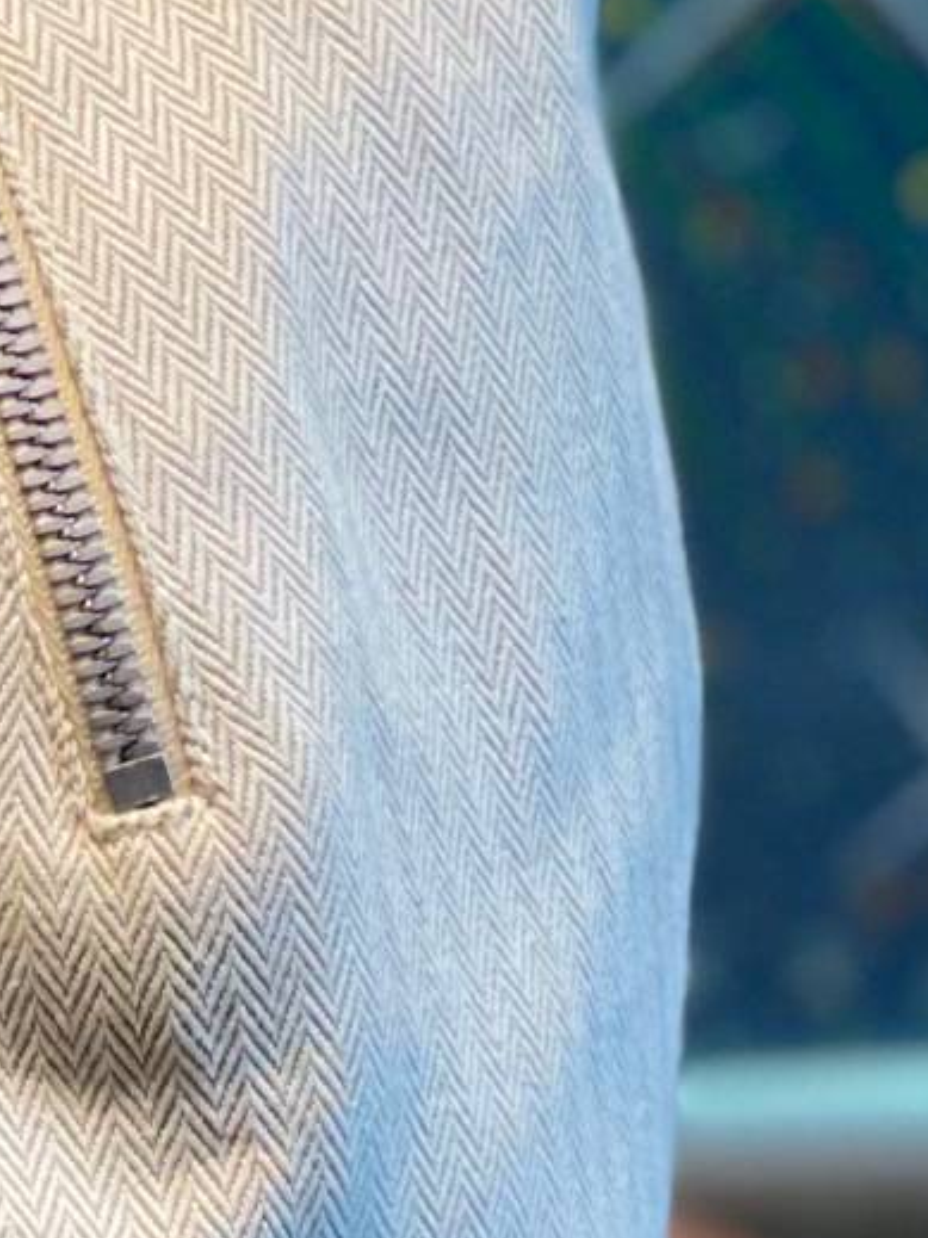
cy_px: 1207
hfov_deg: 5.1
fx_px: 10120
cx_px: -986
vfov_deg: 7.0
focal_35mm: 283
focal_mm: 6
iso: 160
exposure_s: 1/50
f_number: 2
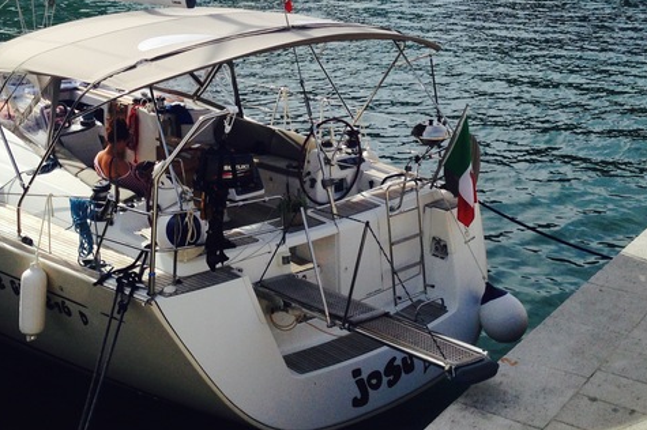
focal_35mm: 59
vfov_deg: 22.5
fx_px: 1060
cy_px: 64
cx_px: 281
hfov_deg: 33.9
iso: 50
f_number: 2.4
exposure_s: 1/1869
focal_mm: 4.12
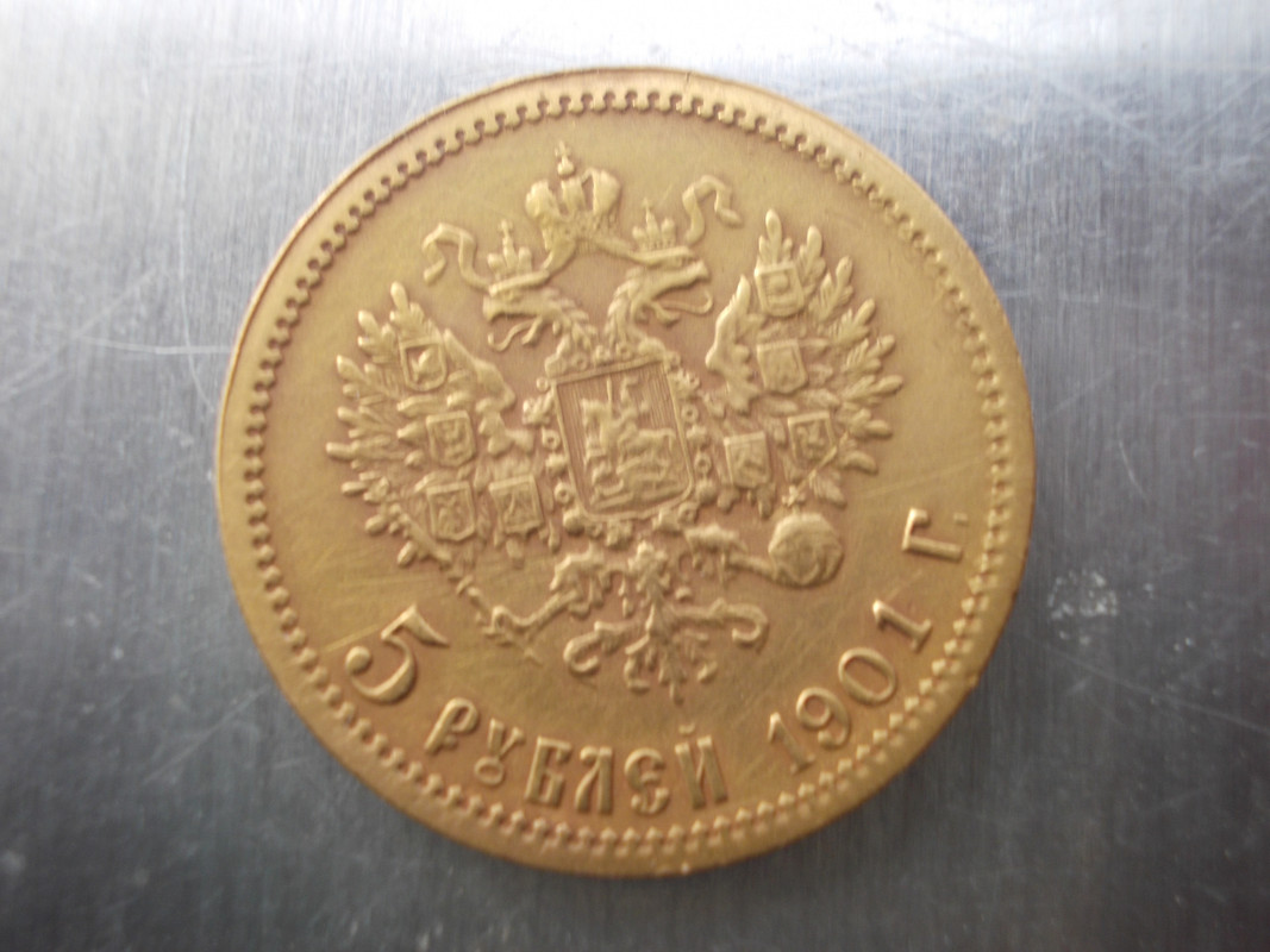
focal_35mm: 43
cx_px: 635
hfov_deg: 43.9
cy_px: 476
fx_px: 1577
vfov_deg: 33.6
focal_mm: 6.1
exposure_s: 1/40
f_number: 3.3
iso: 80
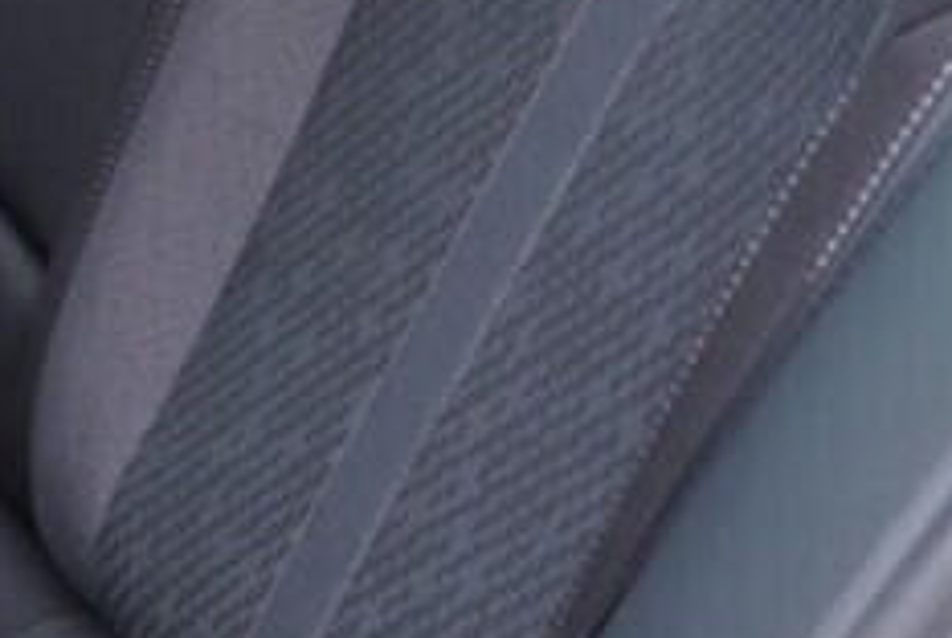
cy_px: 59
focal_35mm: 158
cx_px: -703
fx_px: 4183
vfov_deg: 8.7
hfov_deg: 12.0
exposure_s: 1/40
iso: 250
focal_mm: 24
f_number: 2.8
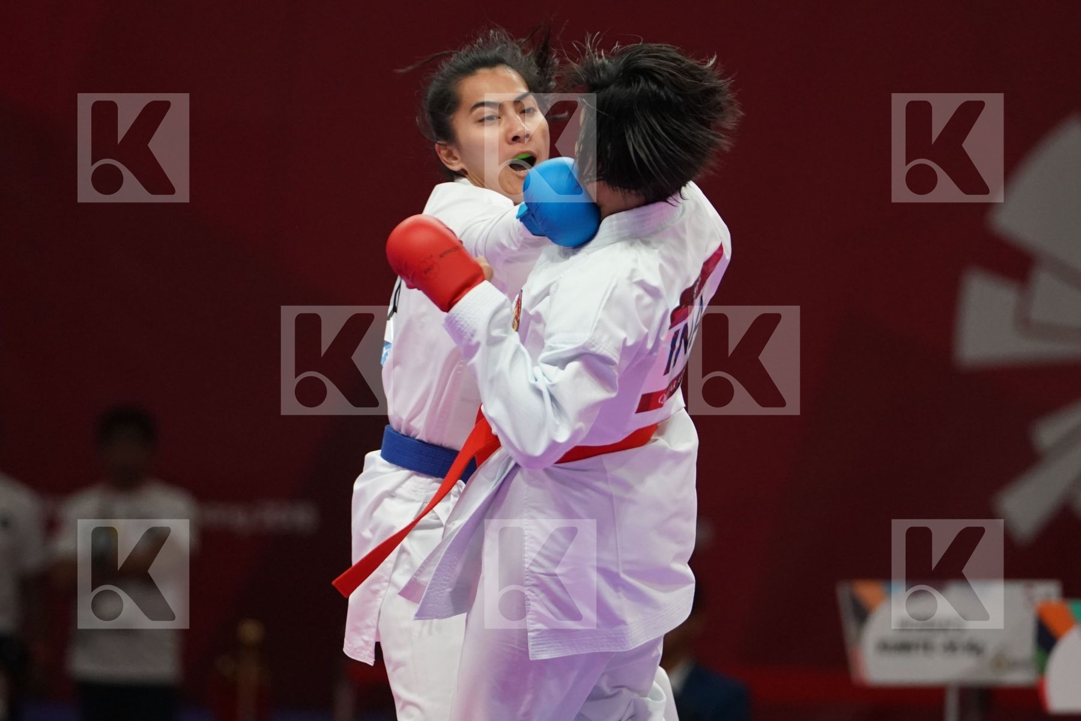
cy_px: 360
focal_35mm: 373
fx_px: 11199
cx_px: 540
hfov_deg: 5.5
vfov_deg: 3.7
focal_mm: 249
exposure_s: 1/1000
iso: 3200
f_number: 4
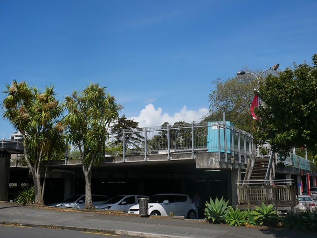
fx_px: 403
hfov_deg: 42.9
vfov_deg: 32.9
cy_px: 119
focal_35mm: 44
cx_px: 158
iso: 200
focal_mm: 22
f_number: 9
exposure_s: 1/500
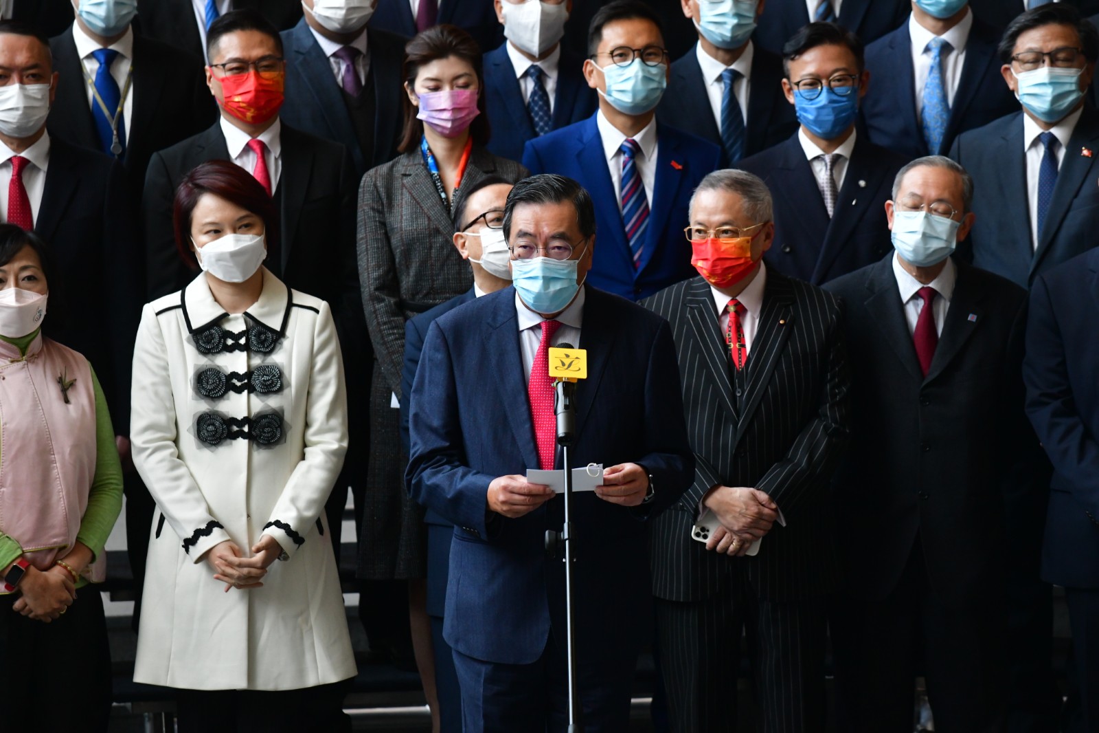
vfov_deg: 6.9
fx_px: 6104
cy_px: 366
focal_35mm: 200
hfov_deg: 10.3
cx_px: 550
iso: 3200
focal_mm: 200
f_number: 5
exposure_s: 1/250
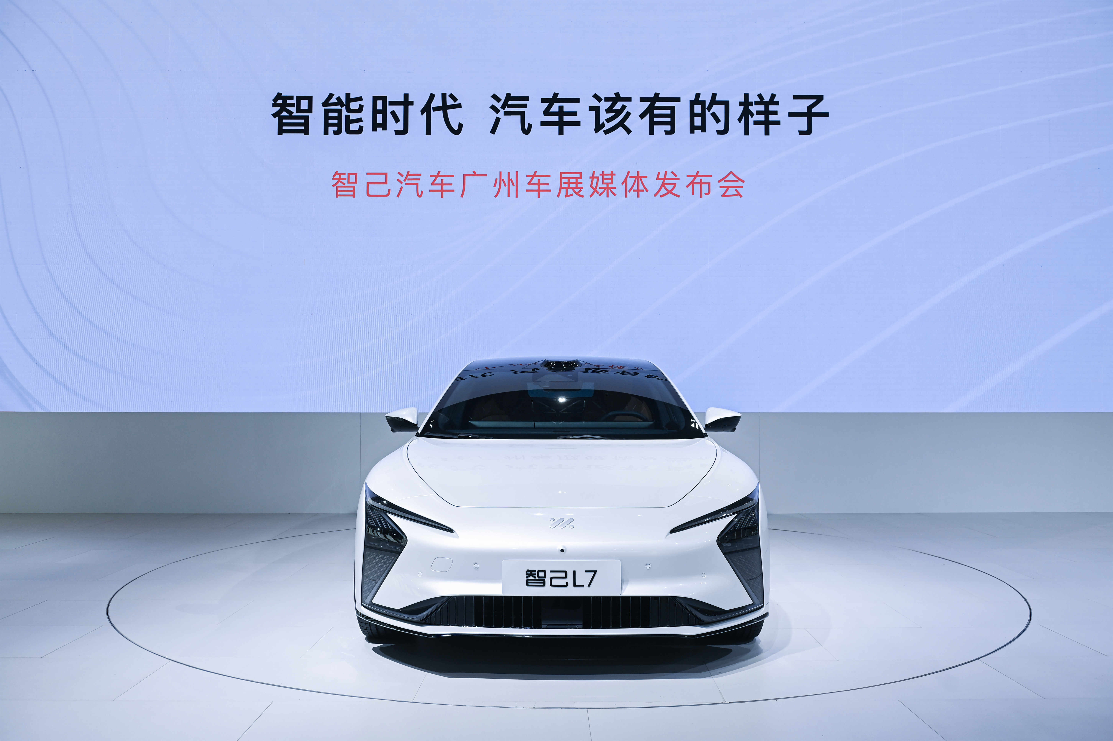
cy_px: 370
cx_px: 556
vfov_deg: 42.3
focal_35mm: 31
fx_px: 958
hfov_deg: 60.3
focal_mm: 31
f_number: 5
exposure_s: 1/160
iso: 400
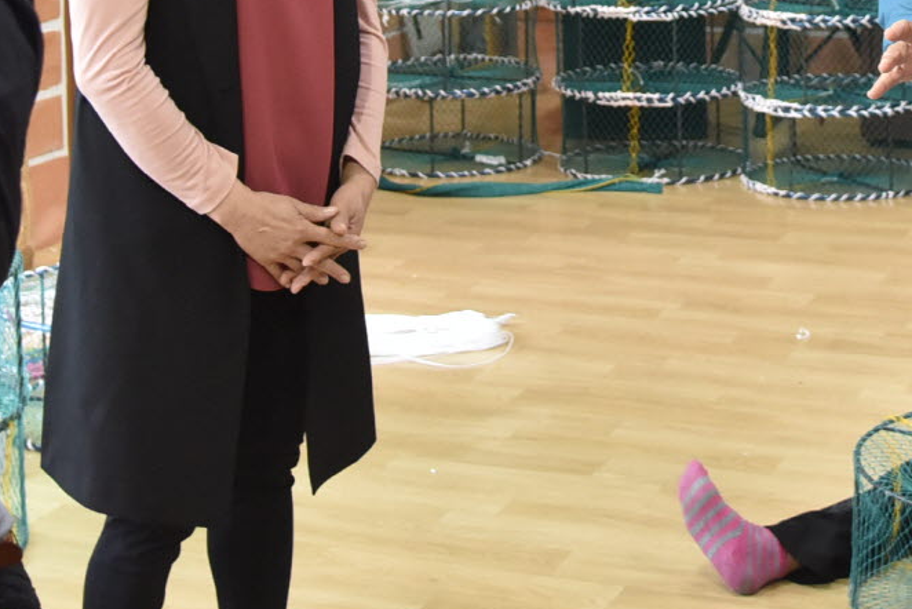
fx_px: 2205
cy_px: -262
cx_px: 625
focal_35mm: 87
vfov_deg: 14.8
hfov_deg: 23.2
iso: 2200
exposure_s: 1/125
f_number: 4
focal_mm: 24
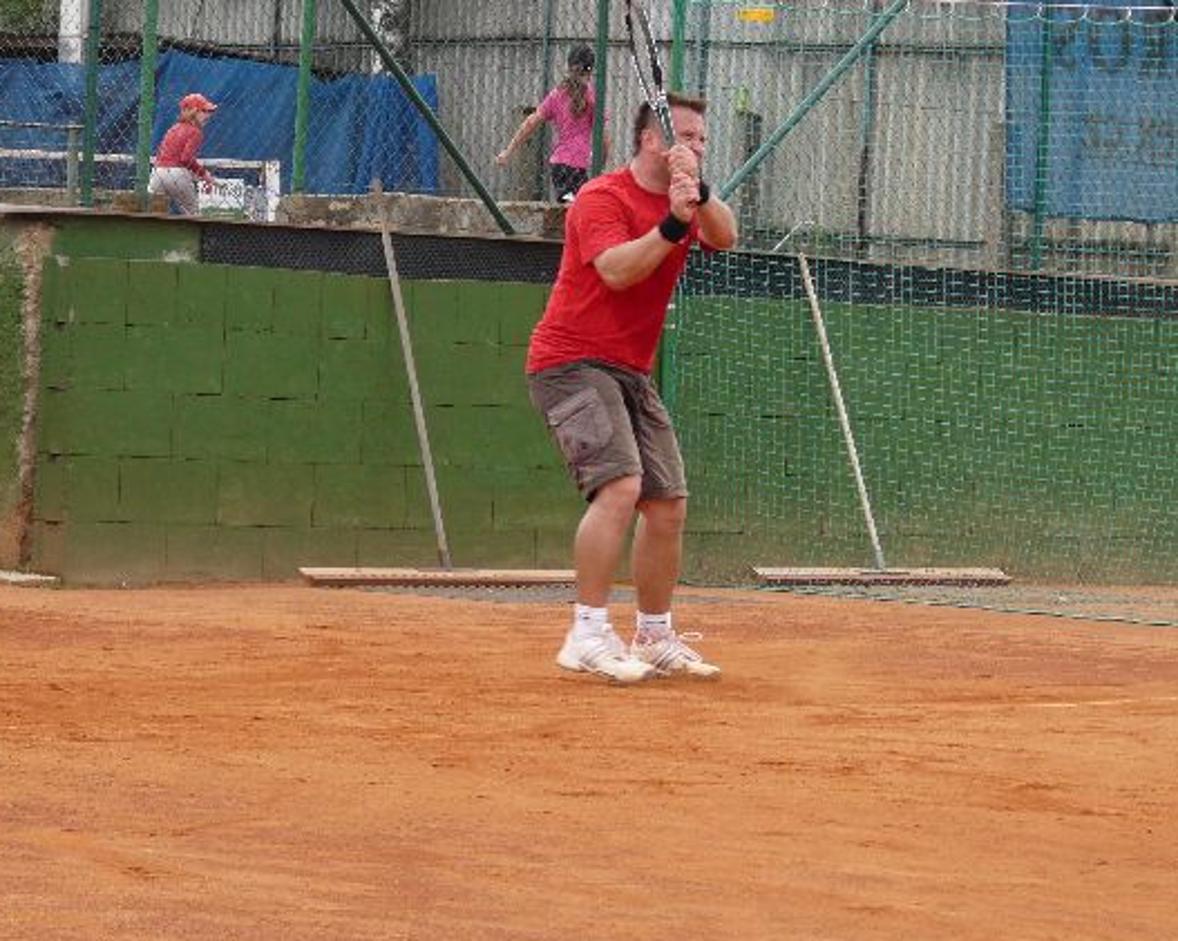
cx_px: 829
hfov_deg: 11.4
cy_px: 492
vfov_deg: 9.1
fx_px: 5889
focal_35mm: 169
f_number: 4
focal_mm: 18.8
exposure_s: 1/250
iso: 100
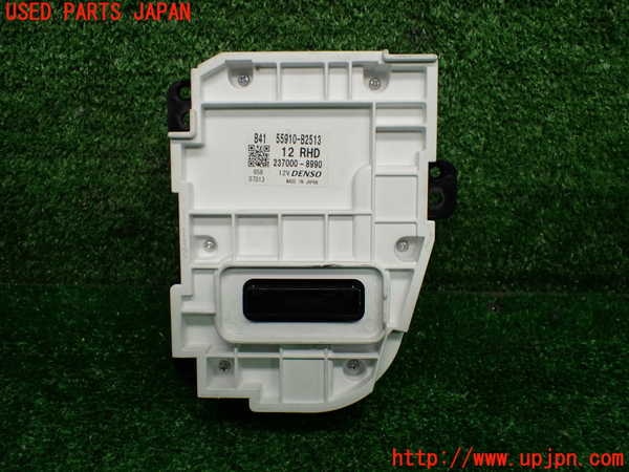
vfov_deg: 46.8
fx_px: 545
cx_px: 314
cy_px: 236
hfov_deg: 60.0
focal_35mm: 30
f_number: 2.3
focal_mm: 5.4
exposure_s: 1/125
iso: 200
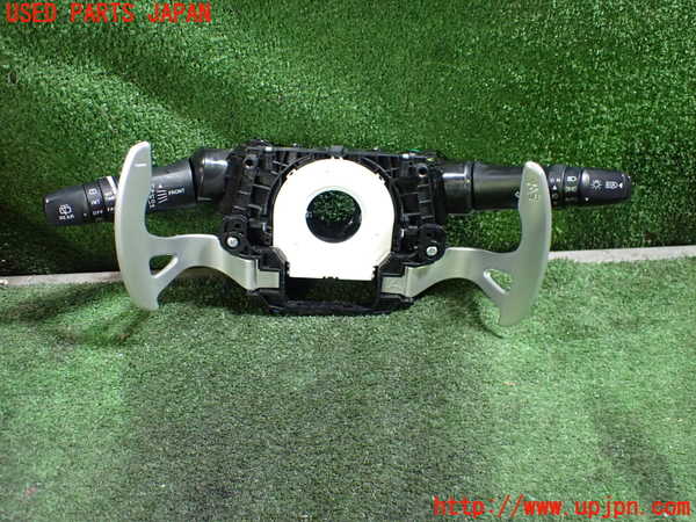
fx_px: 603
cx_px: 348
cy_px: 261
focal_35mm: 30
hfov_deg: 60.0
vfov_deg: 46.8
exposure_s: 1/40
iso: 800
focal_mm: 5.4
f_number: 2.3
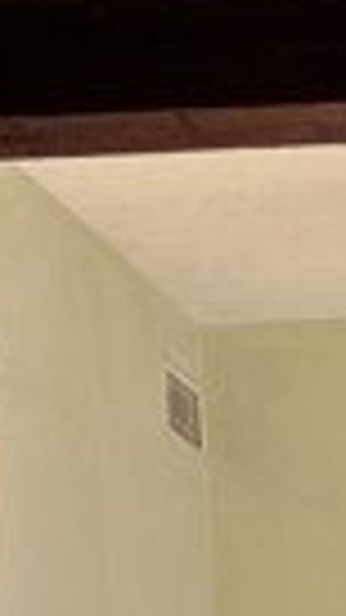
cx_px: 732
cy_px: 872
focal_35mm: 132
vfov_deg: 15.3
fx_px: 2154
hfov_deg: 8.6
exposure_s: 1/121
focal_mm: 5.7
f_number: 1.5
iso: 40
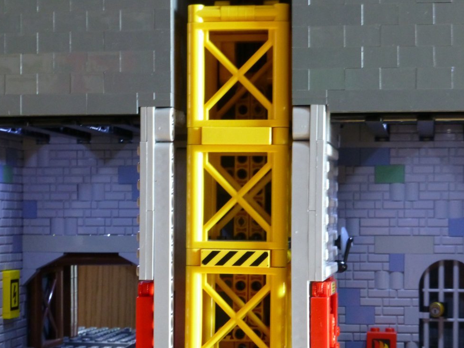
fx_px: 1219
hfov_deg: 21.5
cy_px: 218
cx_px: 235
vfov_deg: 16.2
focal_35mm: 91
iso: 400
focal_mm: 12.5
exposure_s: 1/5
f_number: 5
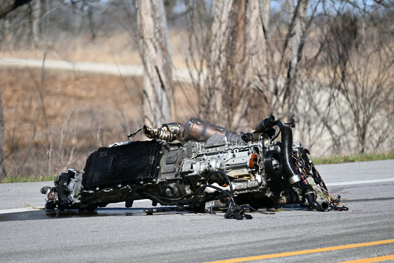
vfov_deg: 3.7
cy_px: 132
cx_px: 197
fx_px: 4104
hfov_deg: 5.5
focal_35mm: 375
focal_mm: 250
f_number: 6.3
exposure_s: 1/500
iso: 140
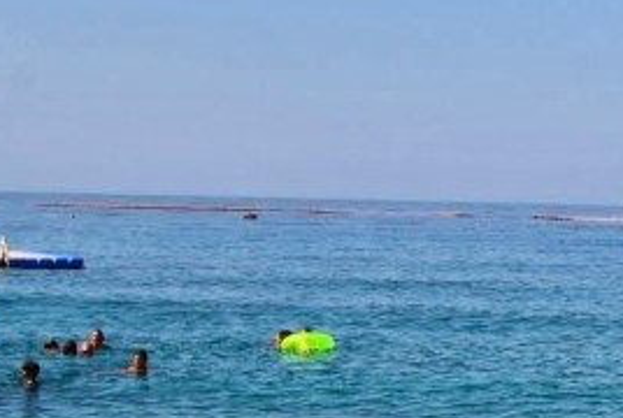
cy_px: 441
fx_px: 2671
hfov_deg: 12.2
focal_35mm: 154
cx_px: 1119
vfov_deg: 8.9
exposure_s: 1/250
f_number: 8
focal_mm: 24
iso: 100
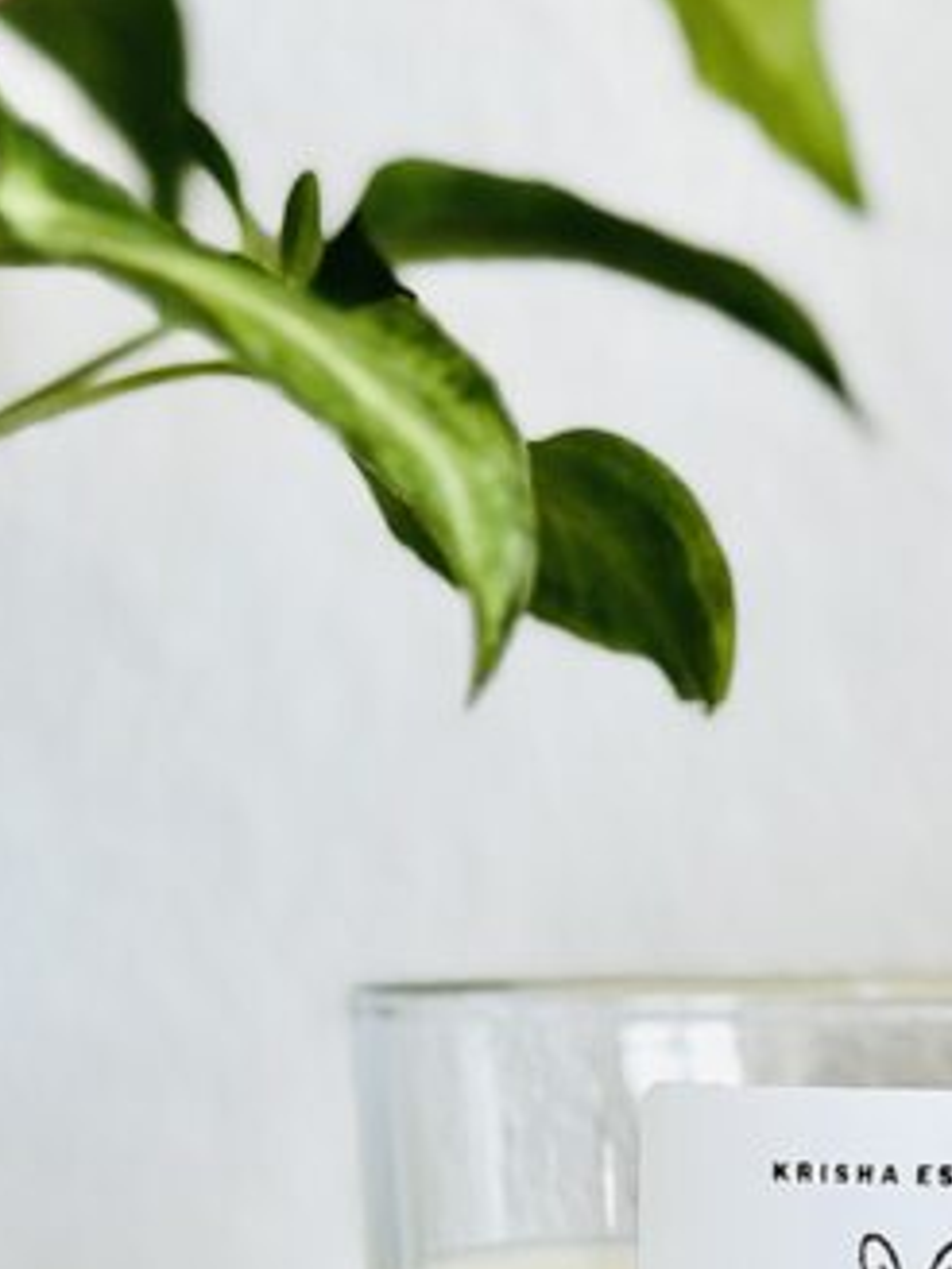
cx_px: 886
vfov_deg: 16.2
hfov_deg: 12.5
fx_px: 4290
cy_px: 1474
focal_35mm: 117
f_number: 1.78
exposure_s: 1/121
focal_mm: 6.86
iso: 64
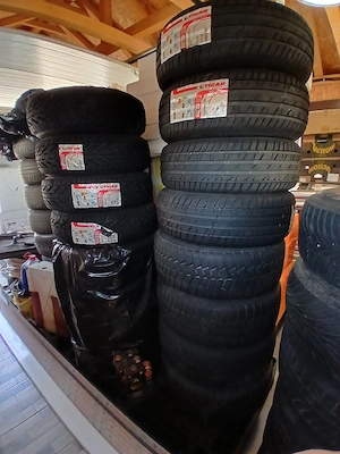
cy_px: 227
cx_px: 170
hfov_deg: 74.7
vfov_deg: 91.0
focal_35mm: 17
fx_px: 223
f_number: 2.2
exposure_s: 1/33.3
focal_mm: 1.4
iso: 320
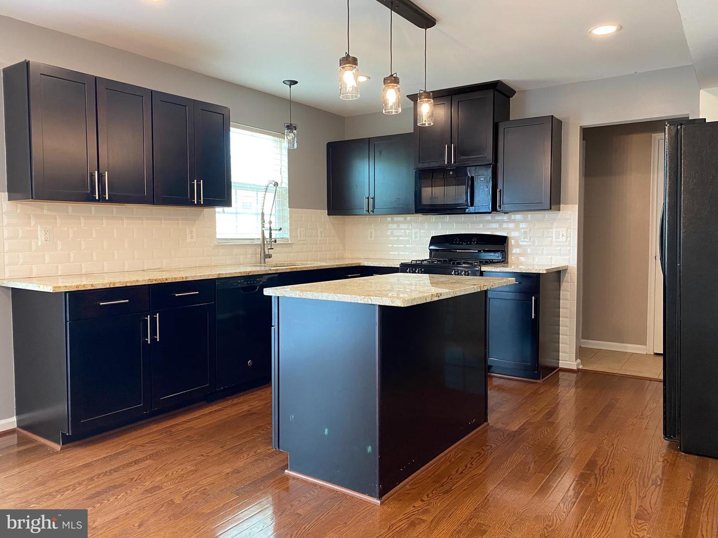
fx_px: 539
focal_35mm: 26
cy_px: 269
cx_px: 359
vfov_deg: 53.1
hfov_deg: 67.3
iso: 125
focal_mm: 4.25
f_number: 1.8
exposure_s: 1/60
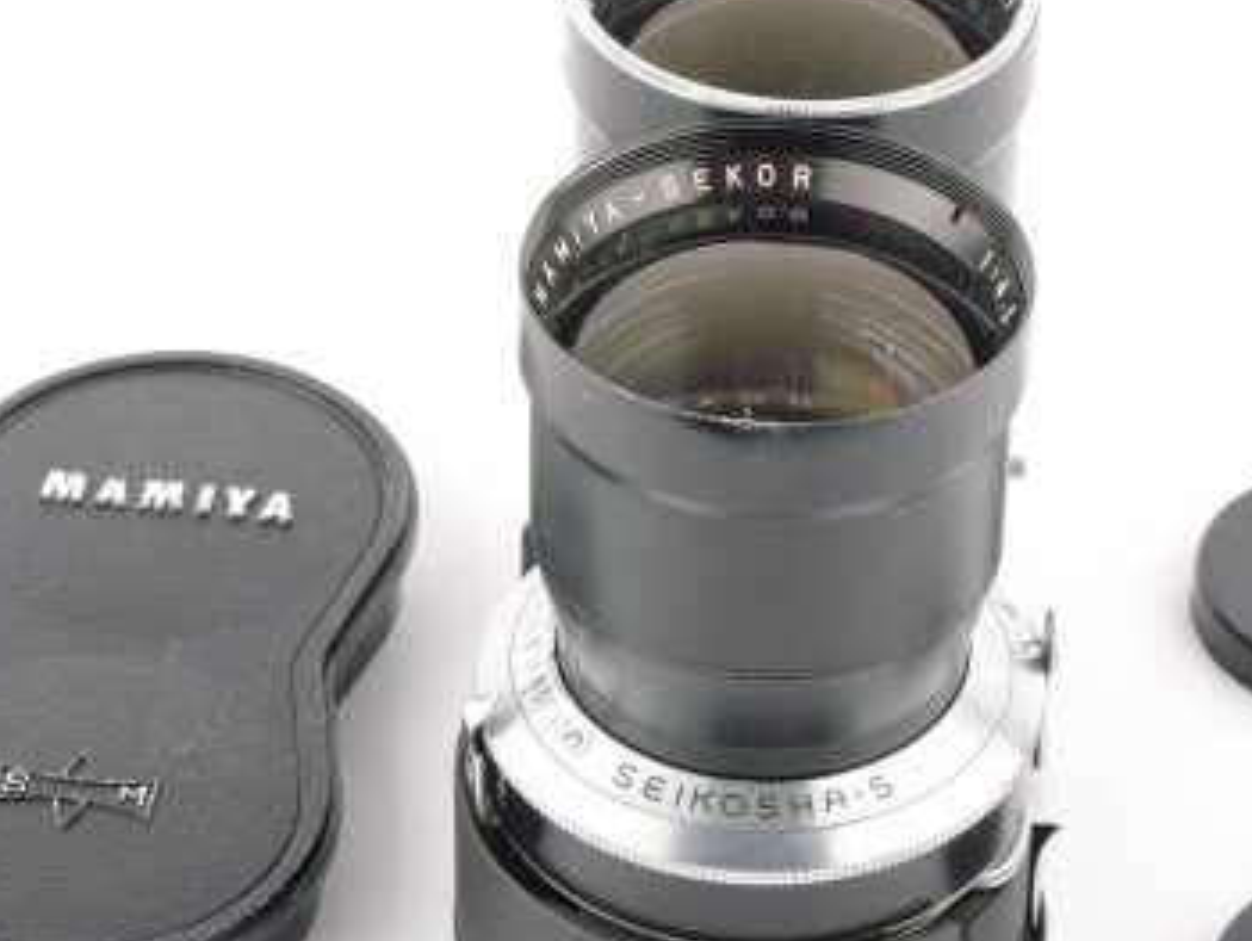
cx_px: 740
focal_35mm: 137
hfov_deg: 14.4
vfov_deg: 10.8
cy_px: 465
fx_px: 4958
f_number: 13
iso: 160
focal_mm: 40
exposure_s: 1/250
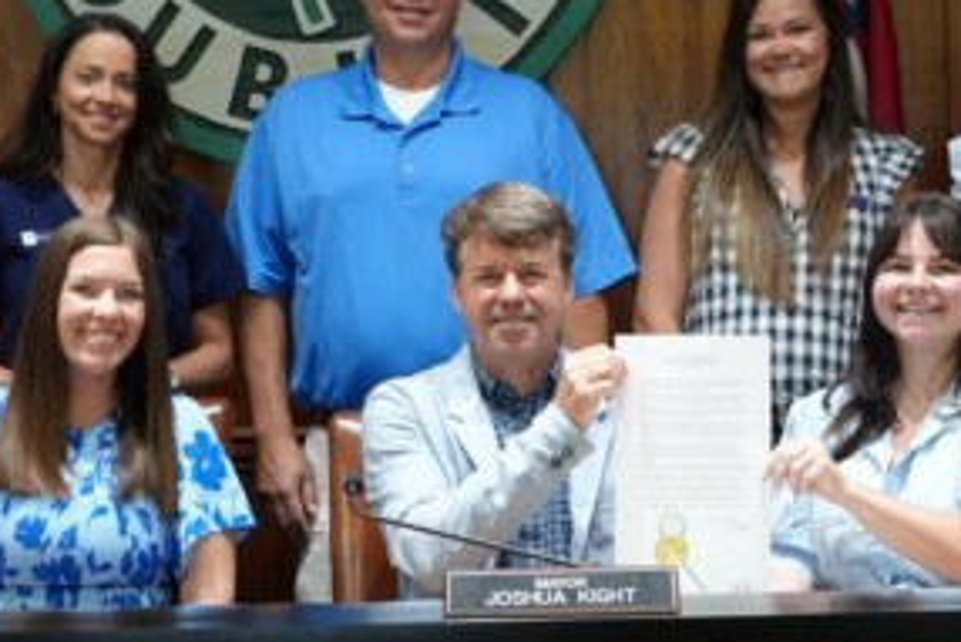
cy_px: 81
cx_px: 571
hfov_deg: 21.0
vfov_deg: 14.0
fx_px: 2591
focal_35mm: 97
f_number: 4
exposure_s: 1/160
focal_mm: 37
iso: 3200
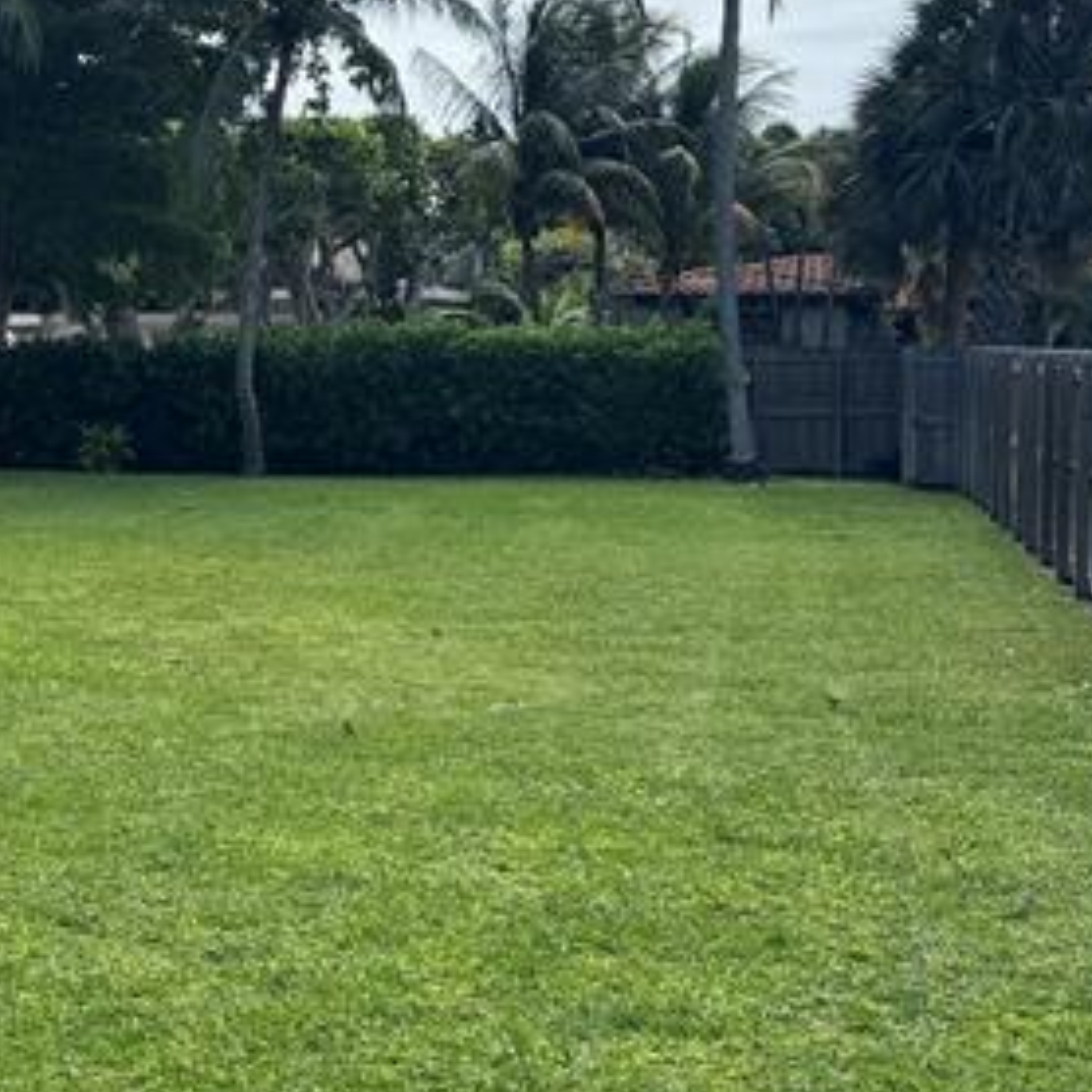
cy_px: 373
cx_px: -173
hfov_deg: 25.6
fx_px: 2177
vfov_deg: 28.0
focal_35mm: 61
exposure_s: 1/3413
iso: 80
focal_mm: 6.76
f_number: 1.78
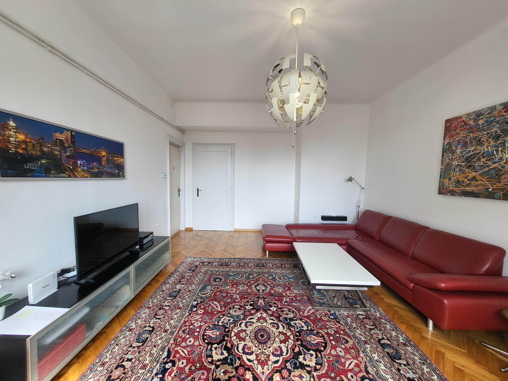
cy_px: 190
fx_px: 191
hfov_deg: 106.2
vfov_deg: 89.9
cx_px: 254
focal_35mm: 13
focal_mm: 1.74
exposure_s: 1/50
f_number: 2.2
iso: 32
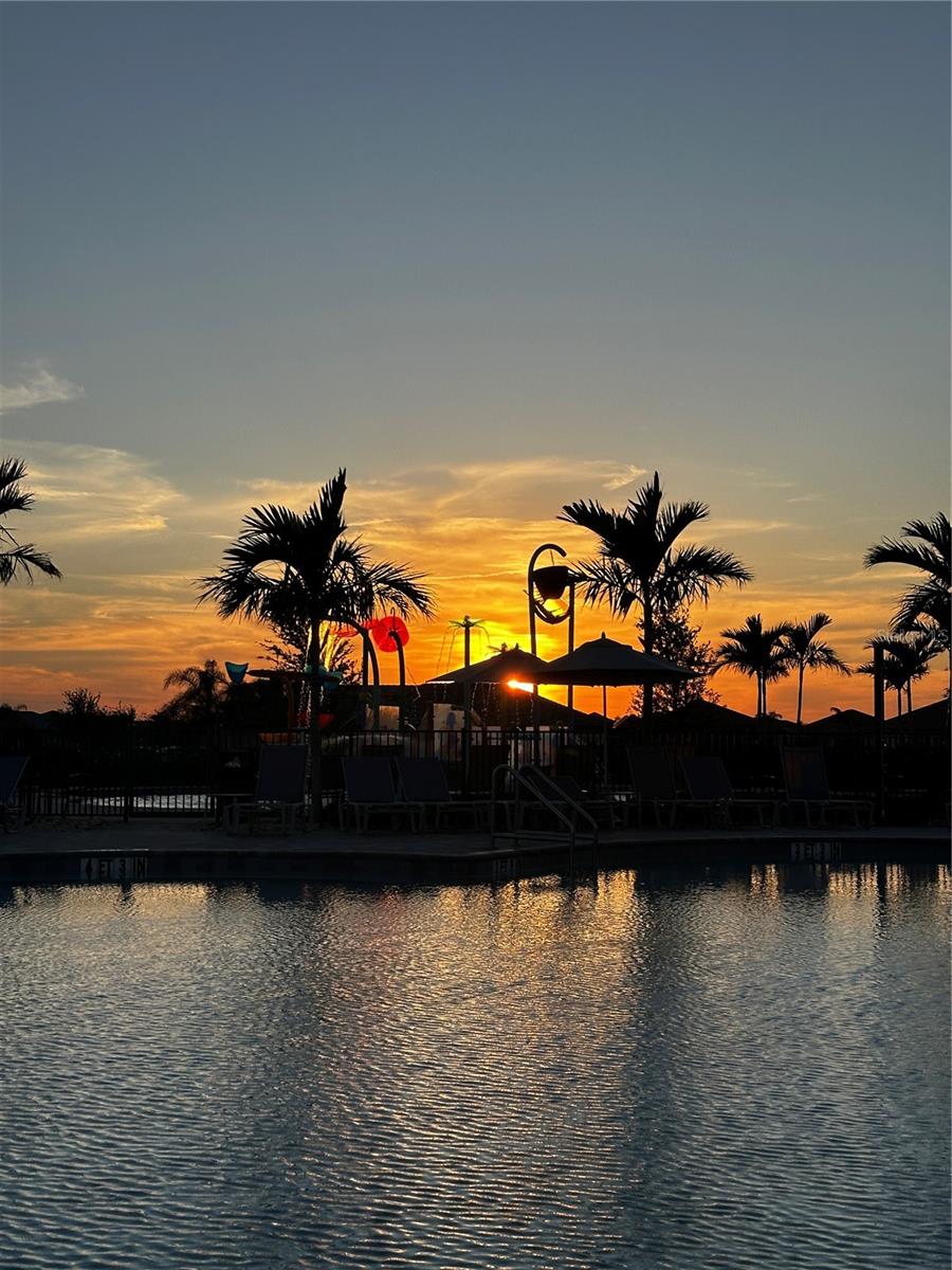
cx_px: 476
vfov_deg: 39.7
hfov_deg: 30.3
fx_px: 1760
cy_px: 635
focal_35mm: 48
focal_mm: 6.86
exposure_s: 1/2667
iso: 64
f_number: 1.78
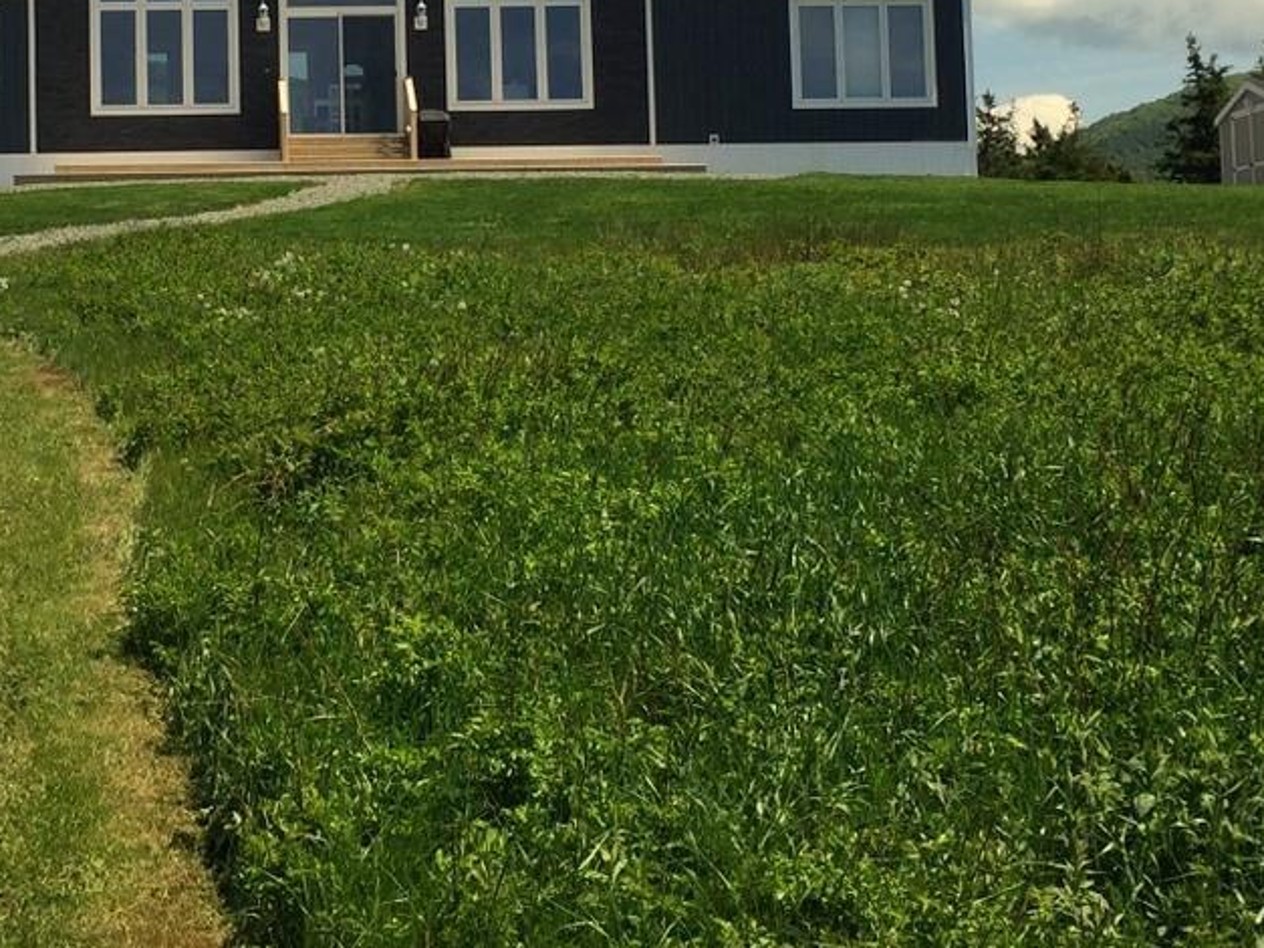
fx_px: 2702
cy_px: 190
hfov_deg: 26.1
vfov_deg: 19.7
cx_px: 379
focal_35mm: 74
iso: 32
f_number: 2.2
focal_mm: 4.15
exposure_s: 1/2326
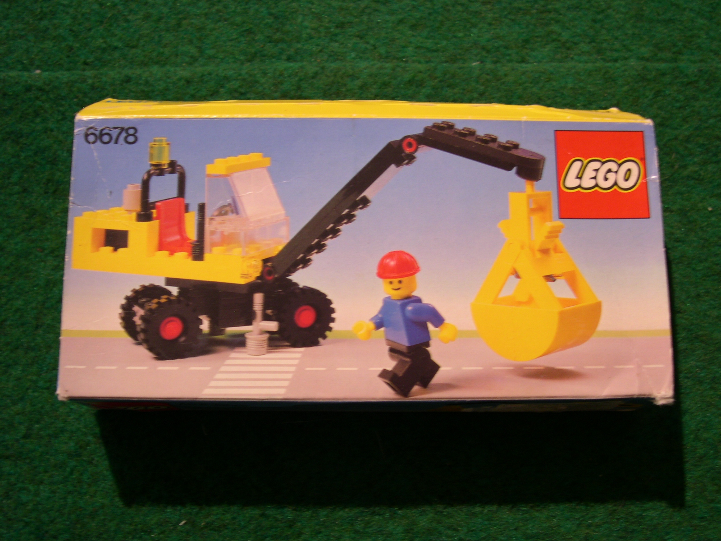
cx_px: 360
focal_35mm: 38
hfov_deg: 49.0
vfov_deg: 37.7
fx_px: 791
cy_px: 270
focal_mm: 8
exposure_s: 1/5.2
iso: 100
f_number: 2.8
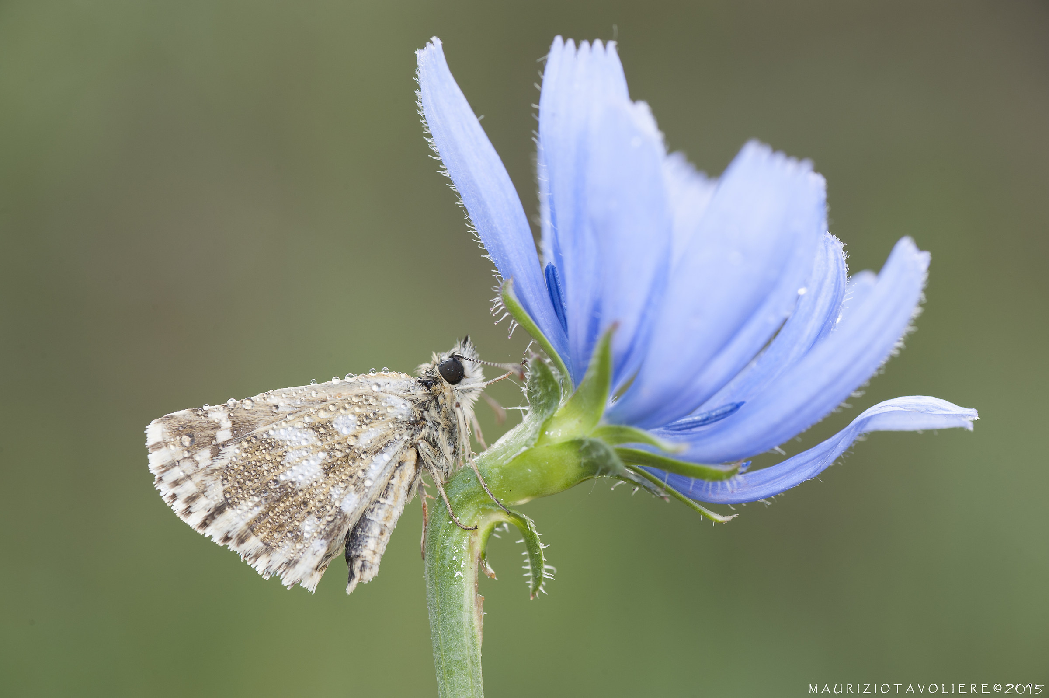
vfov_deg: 15.2
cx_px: 524
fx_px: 2620
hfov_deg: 22.6
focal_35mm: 90
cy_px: 349
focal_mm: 90
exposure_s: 1/20
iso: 200
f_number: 16
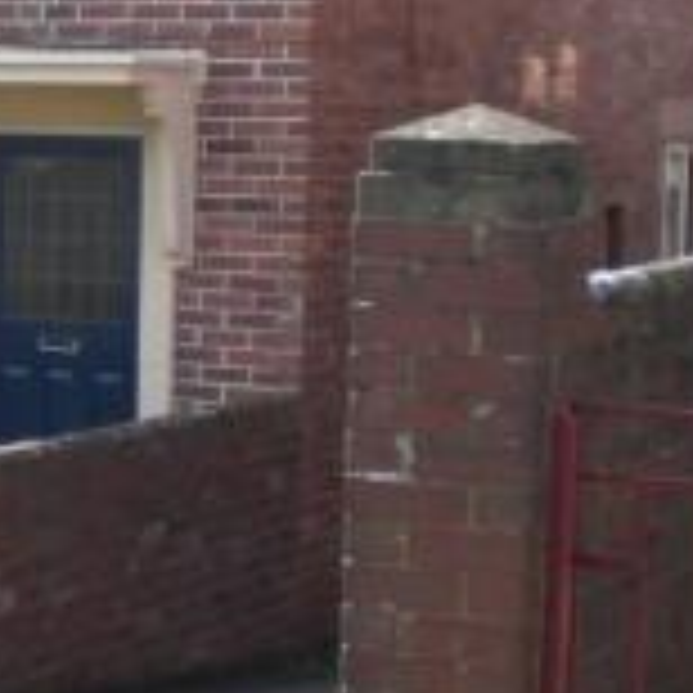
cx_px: -308
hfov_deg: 13.1
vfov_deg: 13.7
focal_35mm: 127
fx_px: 2877
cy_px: 151
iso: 50
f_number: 3.1
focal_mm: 6.3
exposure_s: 1/250
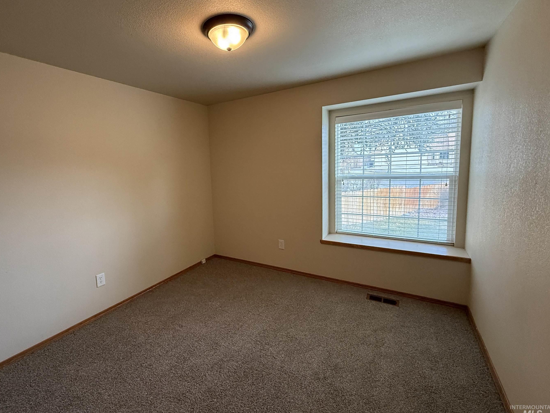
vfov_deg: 78.0
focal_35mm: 16
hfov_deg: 94.1
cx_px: 243
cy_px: 193
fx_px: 254
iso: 500
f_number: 2.2
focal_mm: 2.22
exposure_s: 1/120
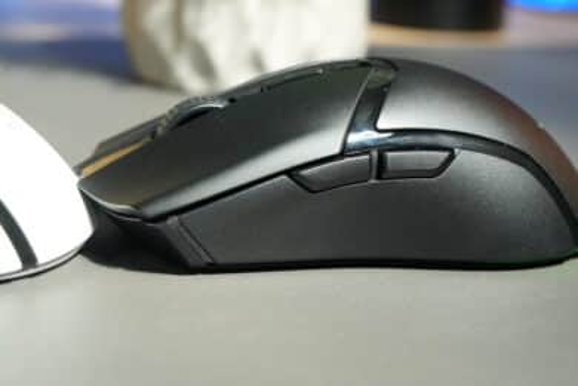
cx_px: 289
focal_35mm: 70
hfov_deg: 28.8
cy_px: 193
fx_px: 1124
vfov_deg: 19.5
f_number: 8
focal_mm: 70
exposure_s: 1/50
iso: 6400
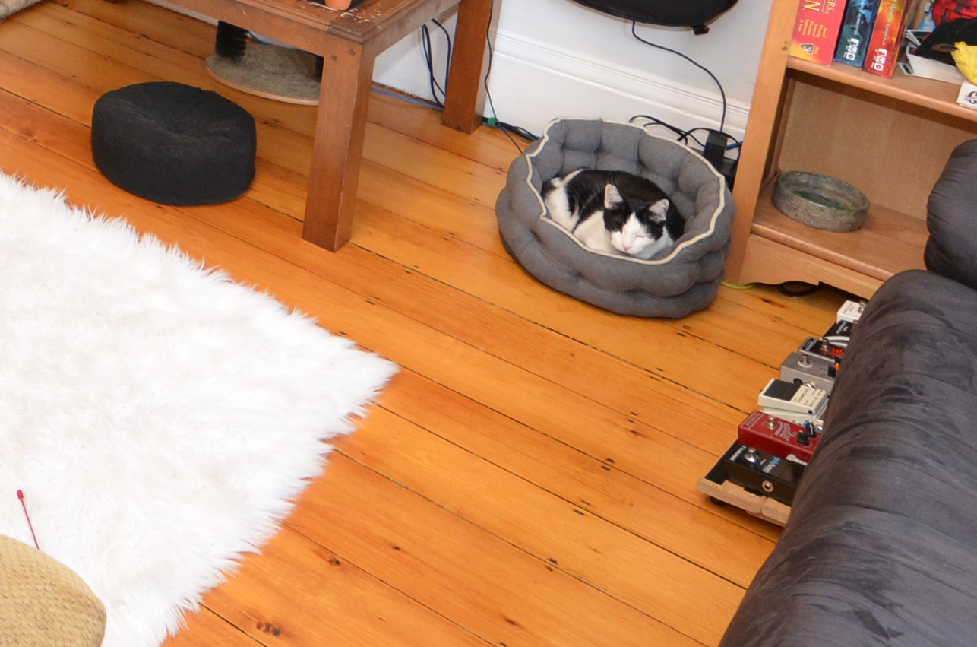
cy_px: -220
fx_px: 1284
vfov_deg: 24.3
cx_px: -128
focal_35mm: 47
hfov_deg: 35.0
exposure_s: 1/60
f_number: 4
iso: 1000
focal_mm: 11
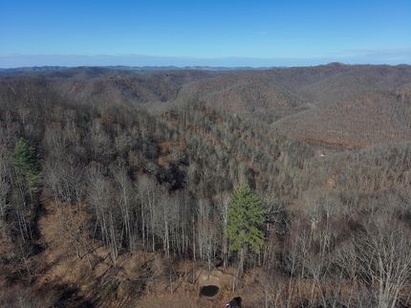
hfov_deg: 79.0
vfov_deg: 63.4
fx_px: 249
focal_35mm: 21
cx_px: 206
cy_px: 154
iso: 100
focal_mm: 3.7
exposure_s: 1/1292
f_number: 2.8
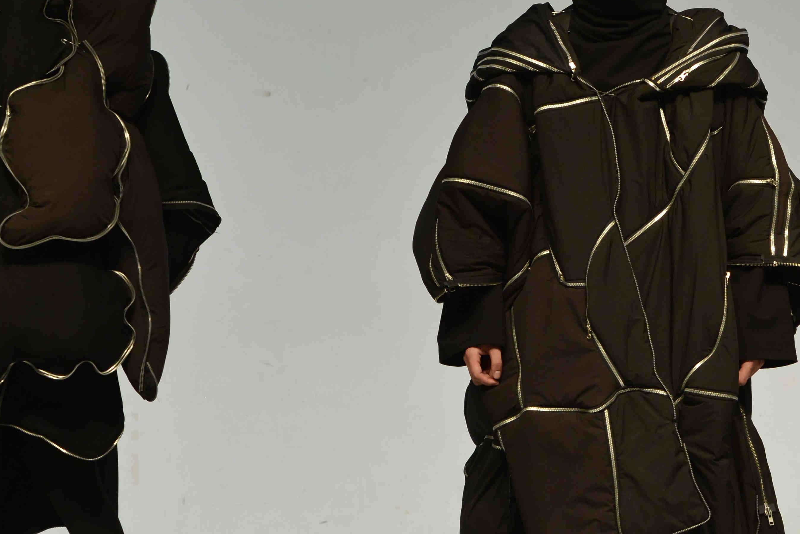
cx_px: 693
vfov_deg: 3.9
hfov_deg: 5.8
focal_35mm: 356
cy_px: 274
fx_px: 7913
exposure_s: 1/160
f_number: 6.3
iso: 1000
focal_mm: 130
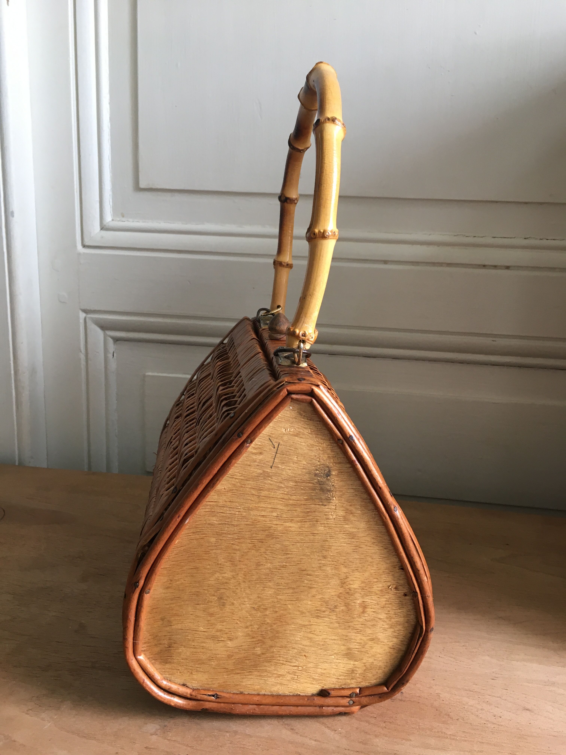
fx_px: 632
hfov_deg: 48.2
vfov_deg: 61.7
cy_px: 378
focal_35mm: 29
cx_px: 283
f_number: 2.2
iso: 80
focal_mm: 4.15
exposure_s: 1/33
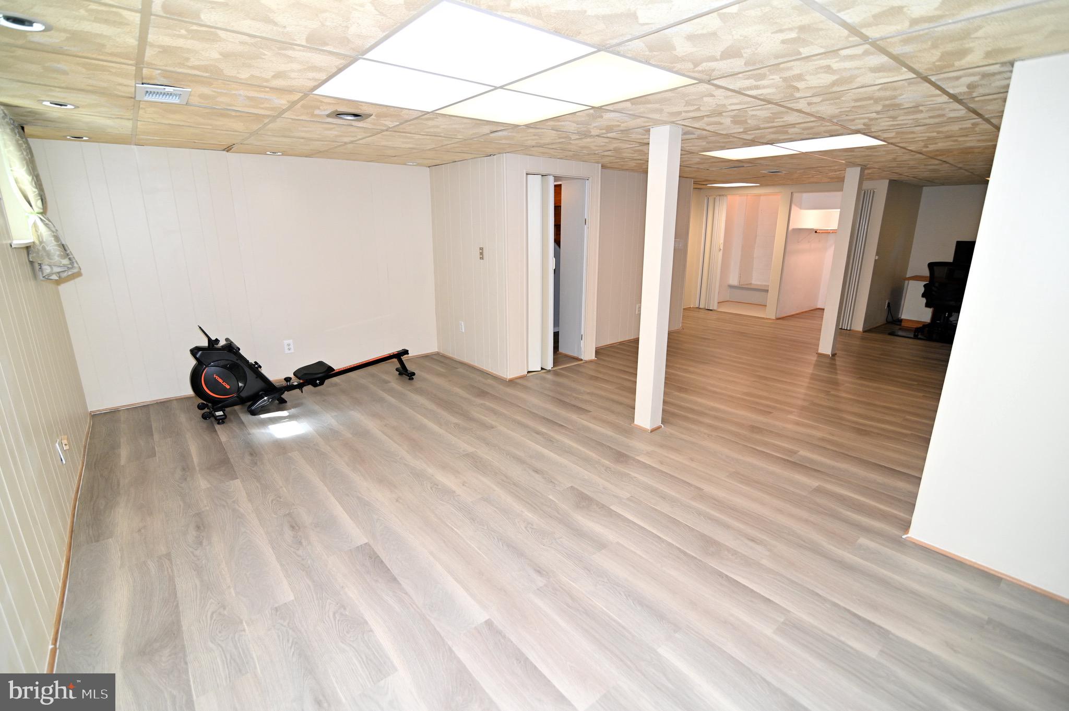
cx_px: 534
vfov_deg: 73.7
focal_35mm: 16
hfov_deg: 96.8
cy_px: 356
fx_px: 475
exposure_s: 1/160
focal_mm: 16
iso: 450
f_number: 3.2
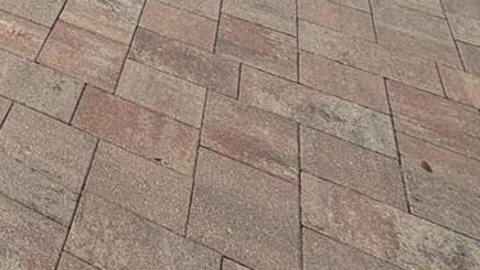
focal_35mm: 65
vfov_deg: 13.7
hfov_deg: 24.0
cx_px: -275
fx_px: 827
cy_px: -367
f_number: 2.2
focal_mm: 2.22
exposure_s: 1/1312
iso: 20
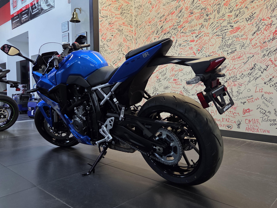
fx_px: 232
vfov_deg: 48.2
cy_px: 102
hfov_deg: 61.5
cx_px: 126
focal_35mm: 29
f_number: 1.8
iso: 250
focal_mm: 5.4
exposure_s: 1/120
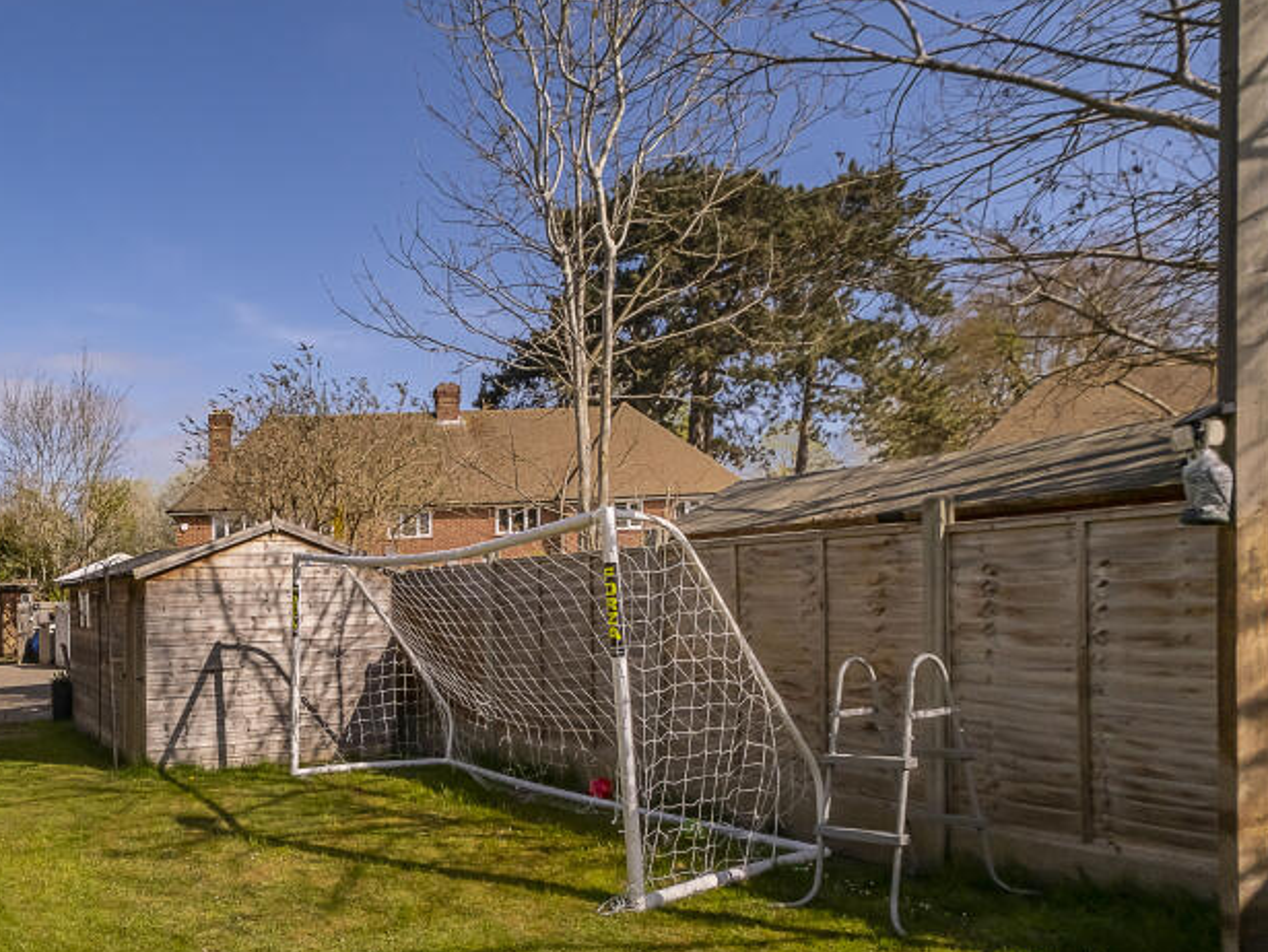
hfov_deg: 67.1
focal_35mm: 24
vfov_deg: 55.5
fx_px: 880
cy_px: 644
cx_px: 318
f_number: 5.6
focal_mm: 10
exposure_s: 1/4000
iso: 500
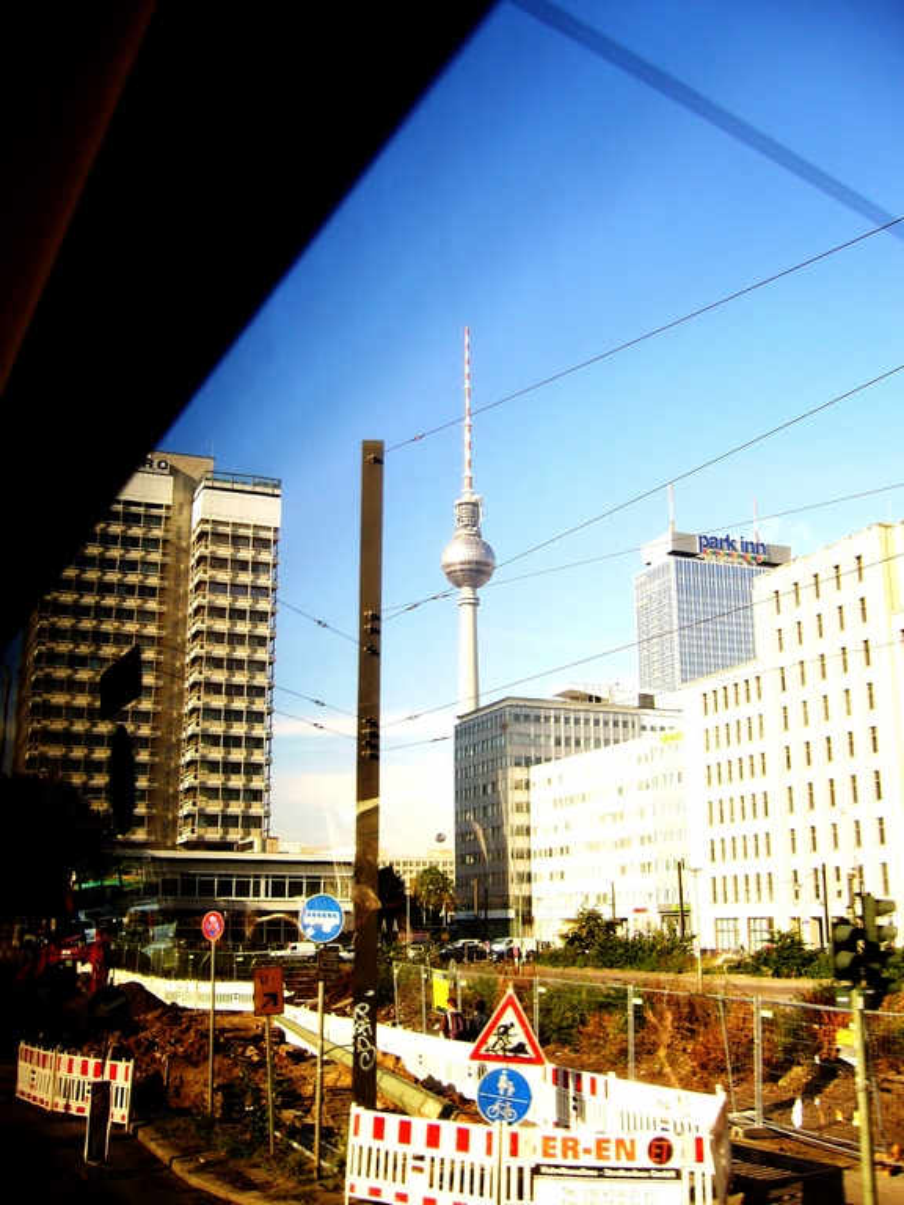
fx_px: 1219
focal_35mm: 35
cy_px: 602
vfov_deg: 52.6
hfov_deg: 40.7
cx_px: 452
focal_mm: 5.8
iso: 80
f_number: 2.8
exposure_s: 1/100
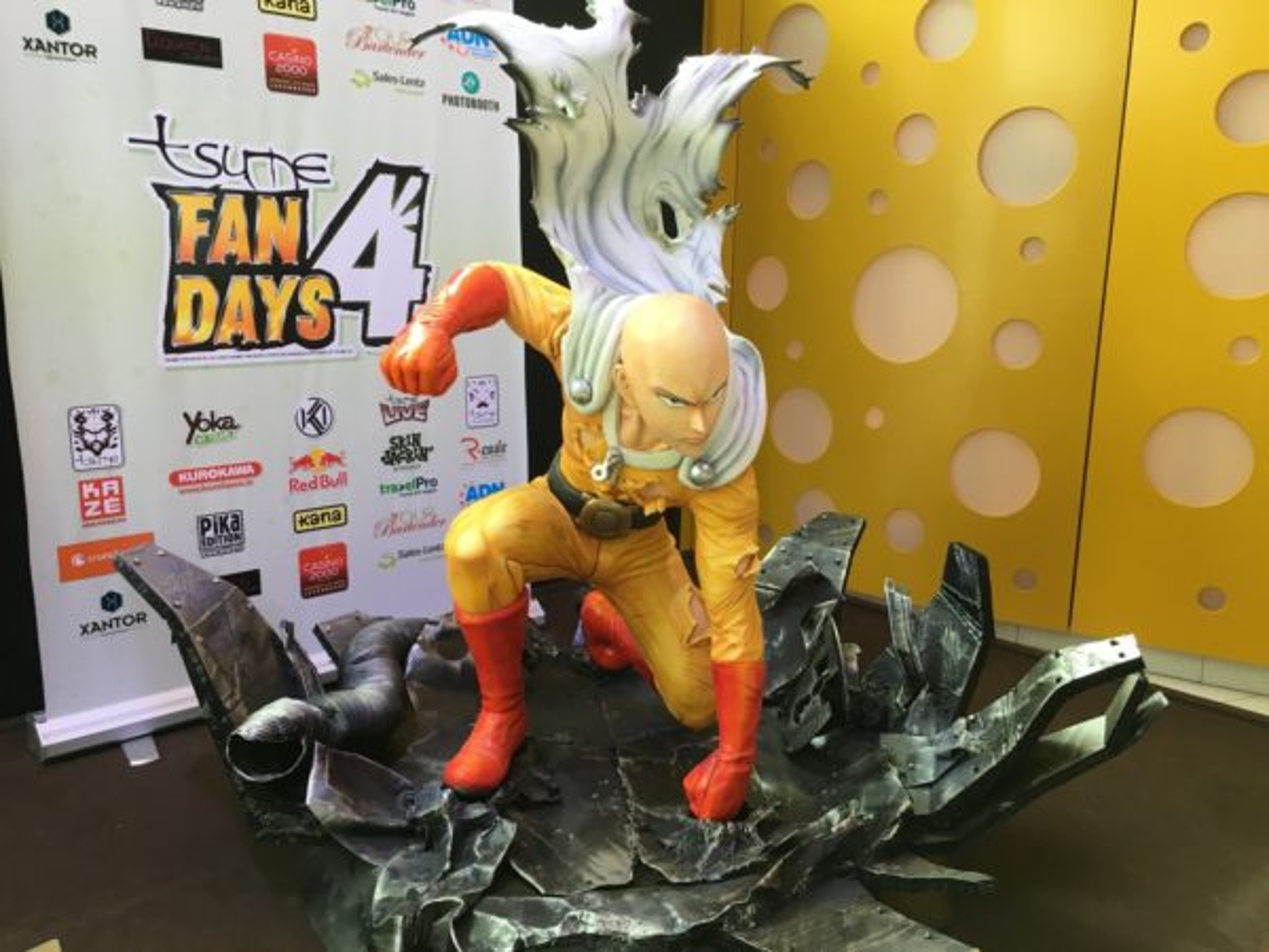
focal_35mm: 29
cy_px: 476
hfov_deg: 61.7
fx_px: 1063
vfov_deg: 48.2
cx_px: 634
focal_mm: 4.15
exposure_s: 1/33
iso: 25
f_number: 2.2
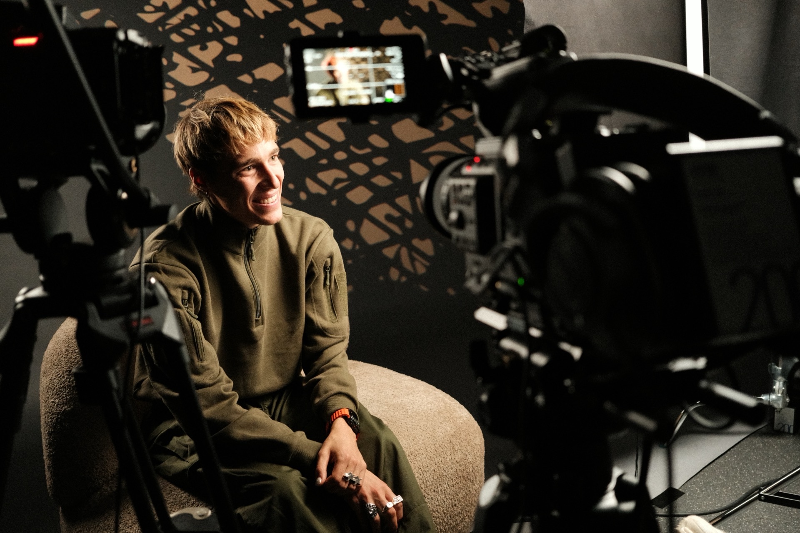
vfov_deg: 37.9
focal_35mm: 35
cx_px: 400
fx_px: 778
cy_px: 266
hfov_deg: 54.4
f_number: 2.8
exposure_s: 1/125
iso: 4000
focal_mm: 23
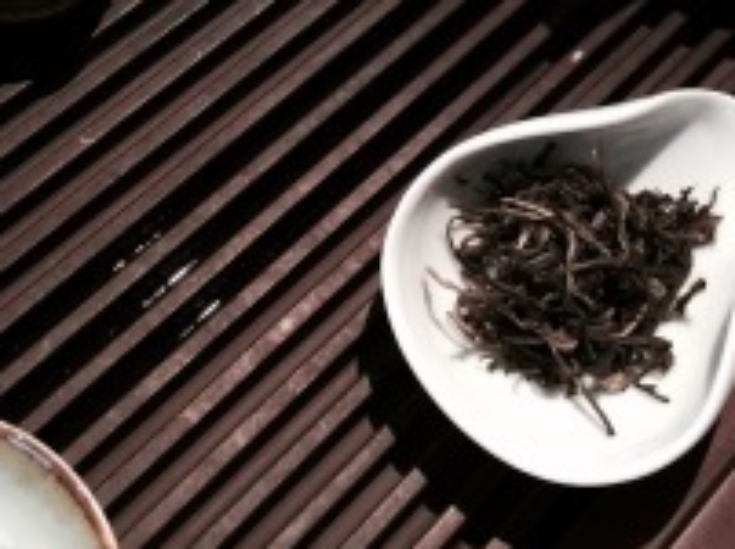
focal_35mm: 65
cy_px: 57
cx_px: 395
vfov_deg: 22.0
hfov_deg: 29.9
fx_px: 1378
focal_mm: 4.15
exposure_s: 1/17
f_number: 2.2
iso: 250
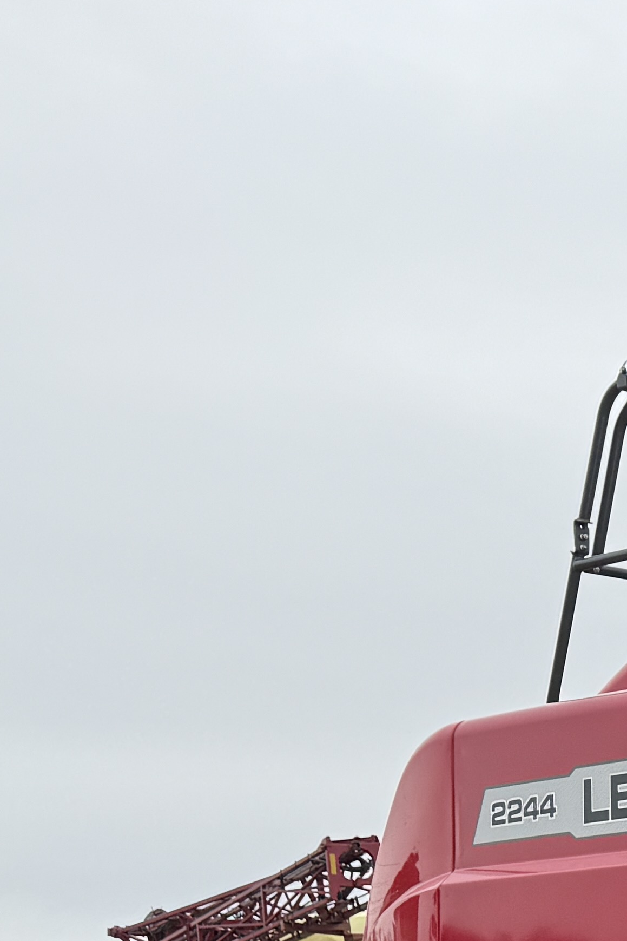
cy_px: 999
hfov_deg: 12.7
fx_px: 2143
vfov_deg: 23.4
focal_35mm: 82
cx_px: 1523
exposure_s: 1/2299
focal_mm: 6.76
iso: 80
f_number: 1.78
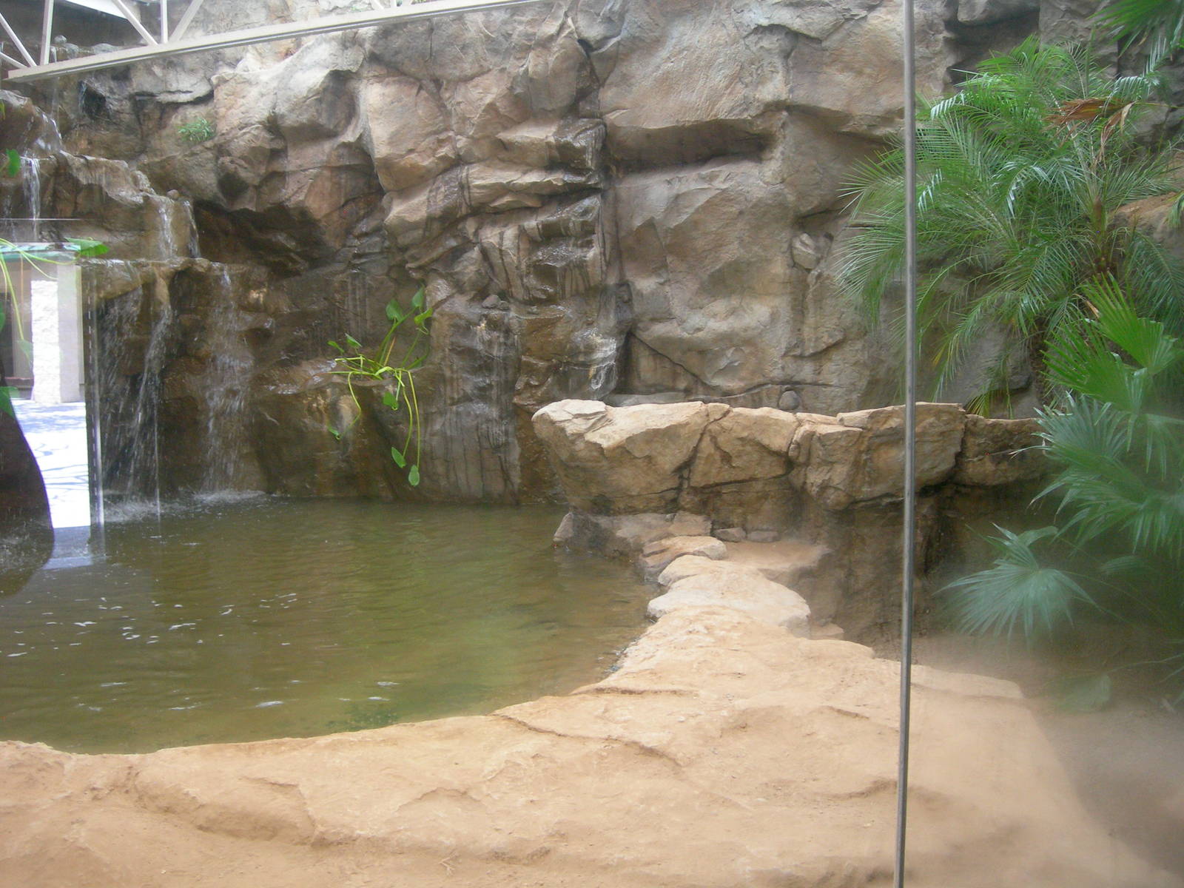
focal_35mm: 38
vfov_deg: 37.7
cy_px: 444
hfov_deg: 49.0
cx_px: 592
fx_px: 1300
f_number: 2.8
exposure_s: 1/64.2
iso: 200
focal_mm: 7.8
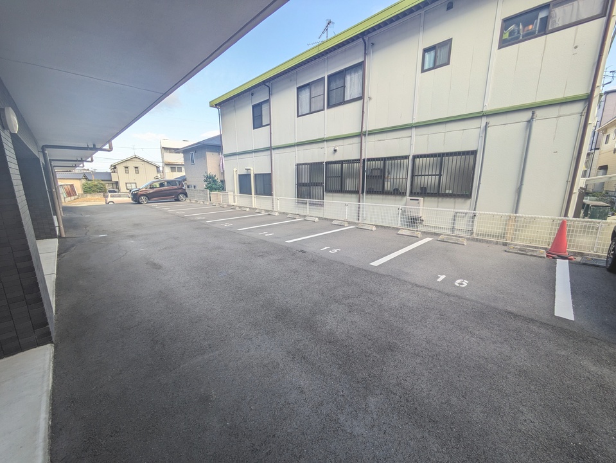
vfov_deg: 85.7
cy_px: 232
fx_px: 249
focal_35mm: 14
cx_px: 308
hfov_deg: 102.0
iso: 49
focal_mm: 1.83
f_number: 2.2
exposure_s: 1/385
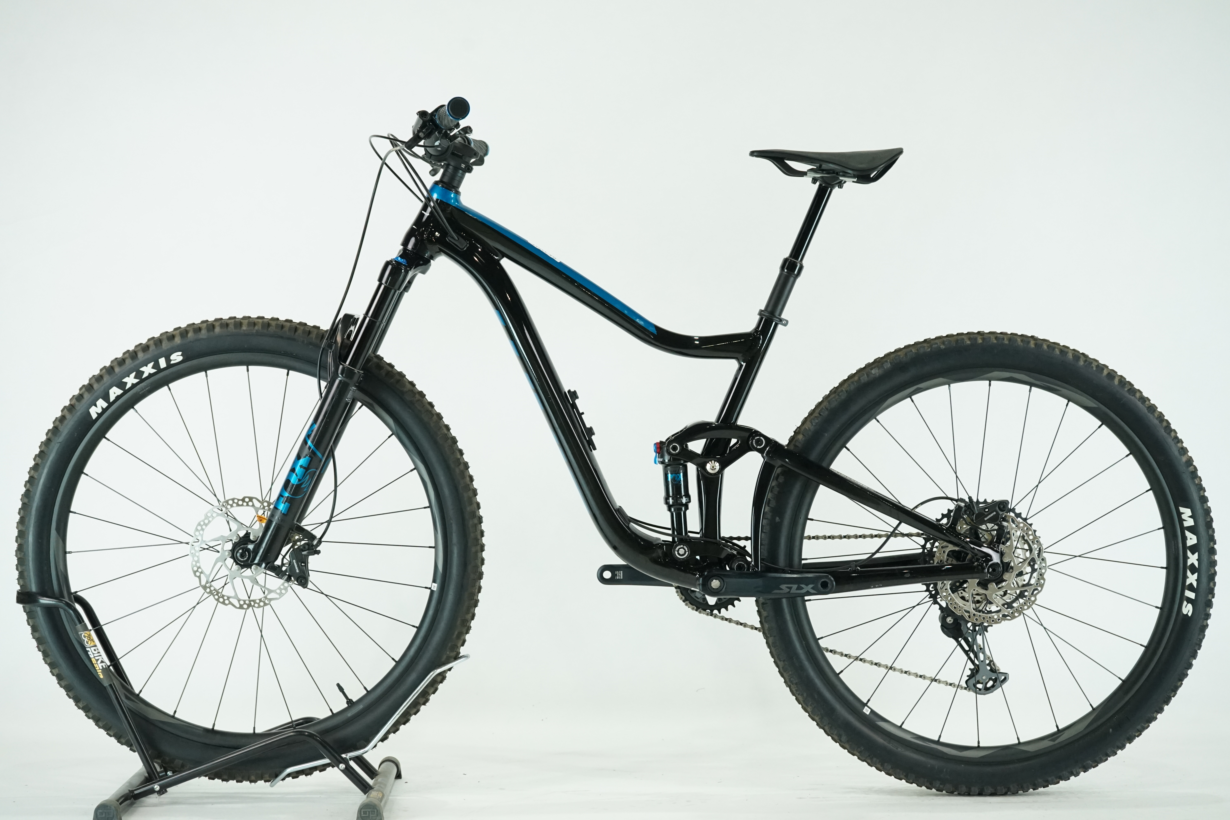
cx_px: 615
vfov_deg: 21.6
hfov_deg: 31.9
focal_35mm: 63
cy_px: 410
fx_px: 2152
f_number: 7.1
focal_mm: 63
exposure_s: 1/200
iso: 2500
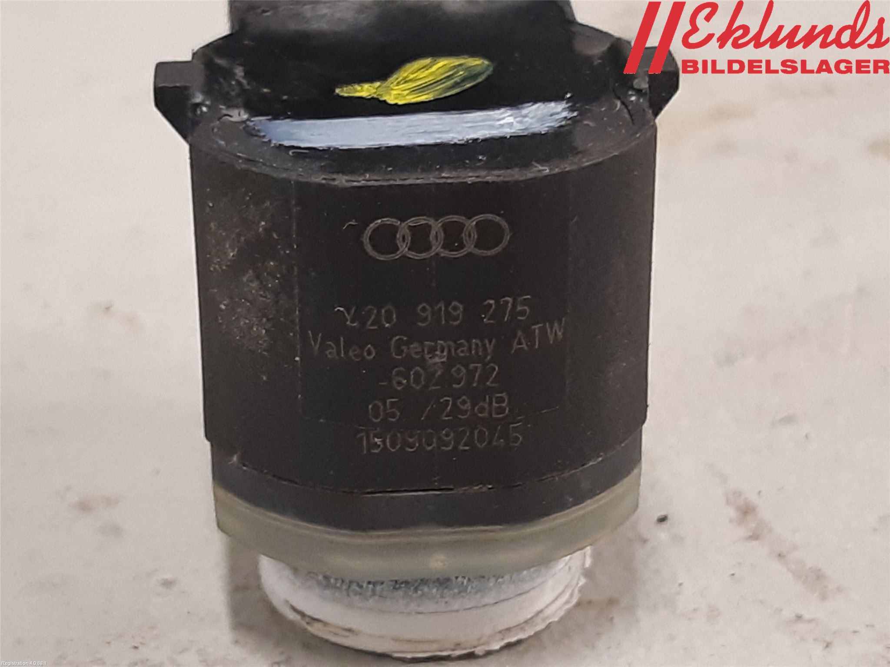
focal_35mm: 26
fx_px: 668
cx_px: 445
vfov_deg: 53.1
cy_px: 334
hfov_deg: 67.3
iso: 200
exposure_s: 1/50
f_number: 1.7
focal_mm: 3.93
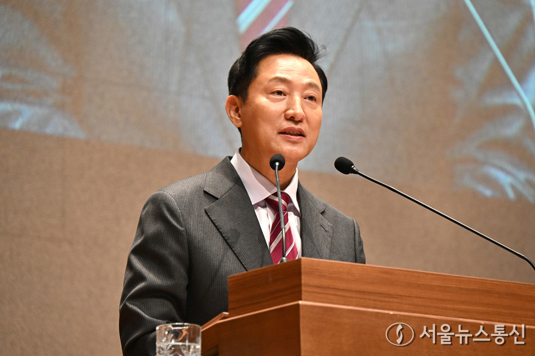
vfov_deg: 7.6
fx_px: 2675
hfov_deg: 11.4
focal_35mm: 180
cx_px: 268
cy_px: 178
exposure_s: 1/100
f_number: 6.3
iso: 5000
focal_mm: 180
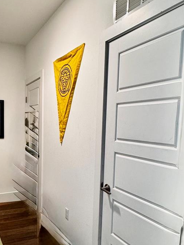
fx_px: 227
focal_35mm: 32
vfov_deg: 56.6
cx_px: 49
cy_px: 140
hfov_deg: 43.0
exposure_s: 1/60
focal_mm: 2.22
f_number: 2.2
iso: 250
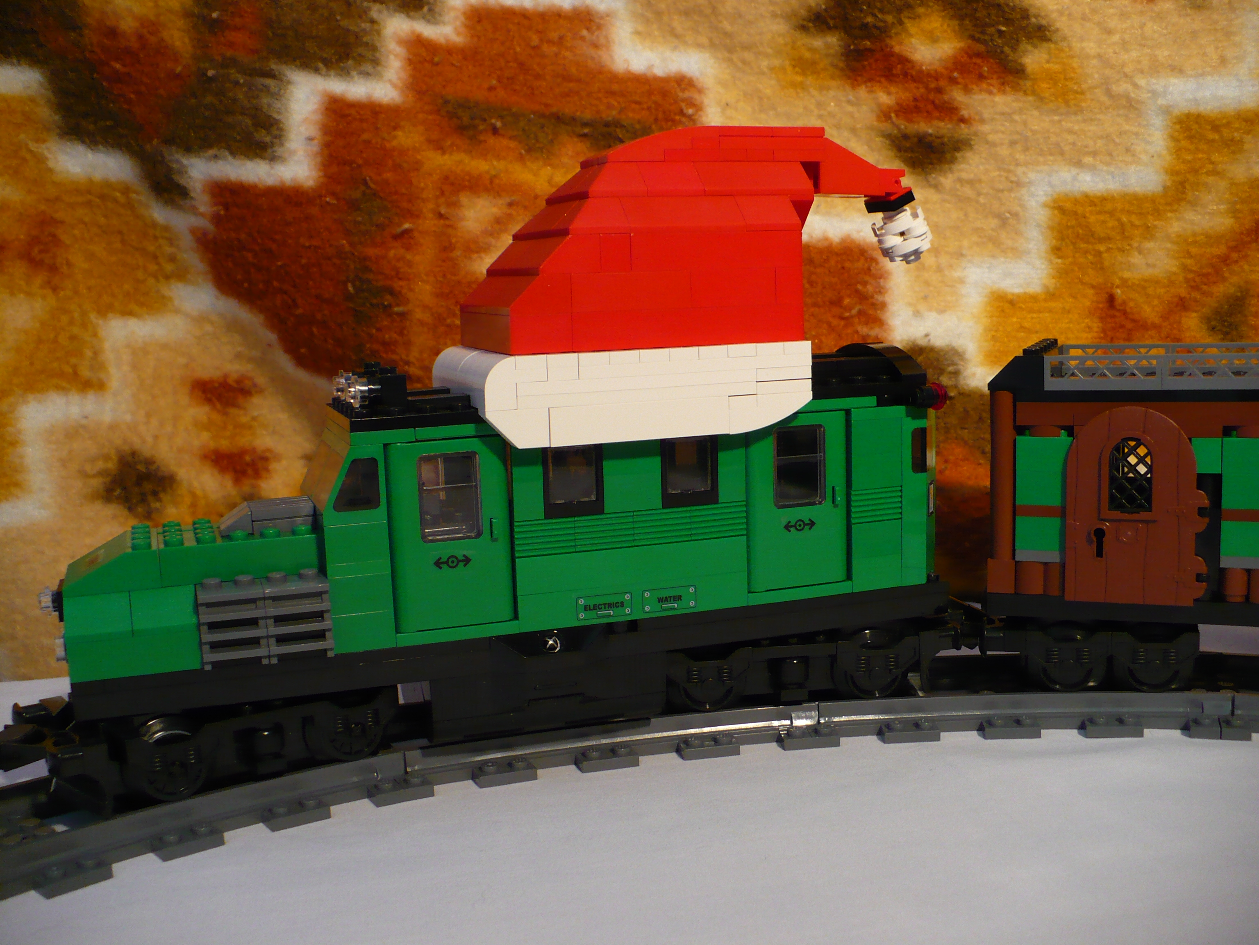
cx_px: 630
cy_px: 472
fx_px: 1346
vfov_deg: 38.7
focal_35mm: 37
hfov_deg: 50.1
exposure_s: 1/25
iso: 200
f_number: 2.8
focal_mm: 6.1
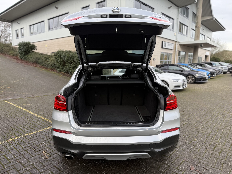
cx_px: 116
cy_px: 87
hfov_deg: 71.6
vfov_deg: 56.8
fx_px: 161
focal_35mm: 24
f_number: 1.78
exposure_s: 1/177
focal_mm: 6.76
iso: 64
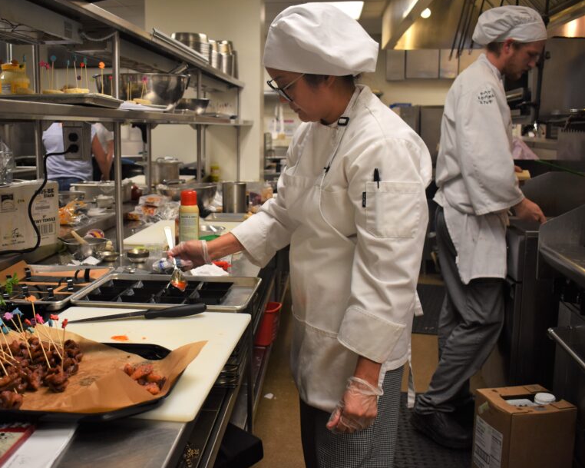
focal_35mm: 40
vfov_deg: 37.7
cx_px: 228
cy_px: 233
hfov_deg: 45.9
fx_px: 685
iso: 450
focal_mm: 23
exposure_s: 1/60
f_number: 4
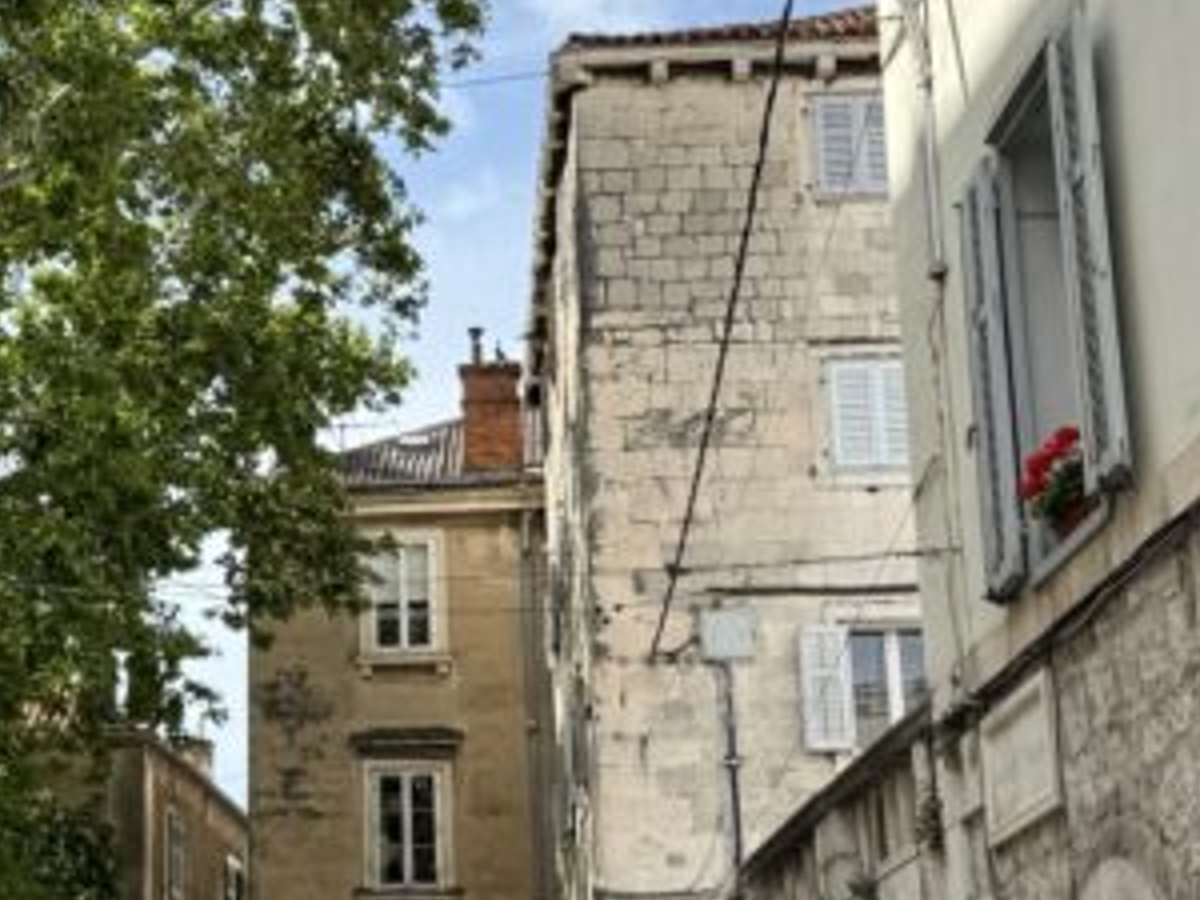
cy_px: 464
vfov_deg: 18.0
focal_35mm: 82
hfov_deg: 23.2
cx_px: 116
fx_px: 2843
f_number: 1.78
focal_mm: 6.76
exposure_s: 1/3597
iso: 80
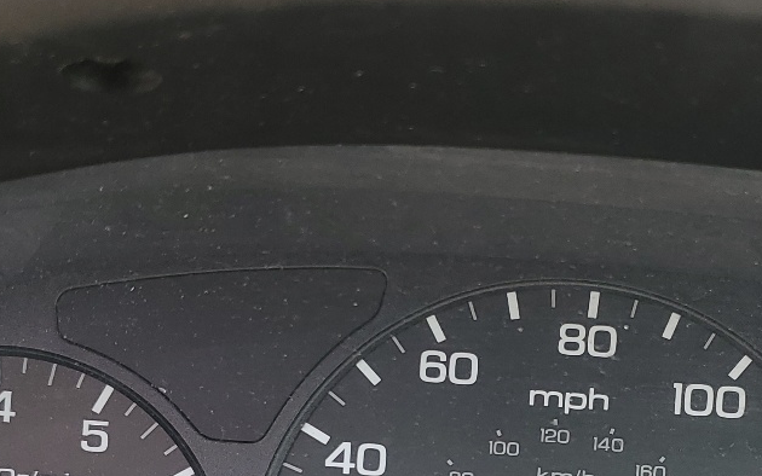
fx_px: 1454
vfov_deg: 18.2
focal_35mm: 70
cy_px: 470
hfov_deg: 29.2
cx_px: 485
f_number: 1.5
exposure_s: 1/185
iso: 50
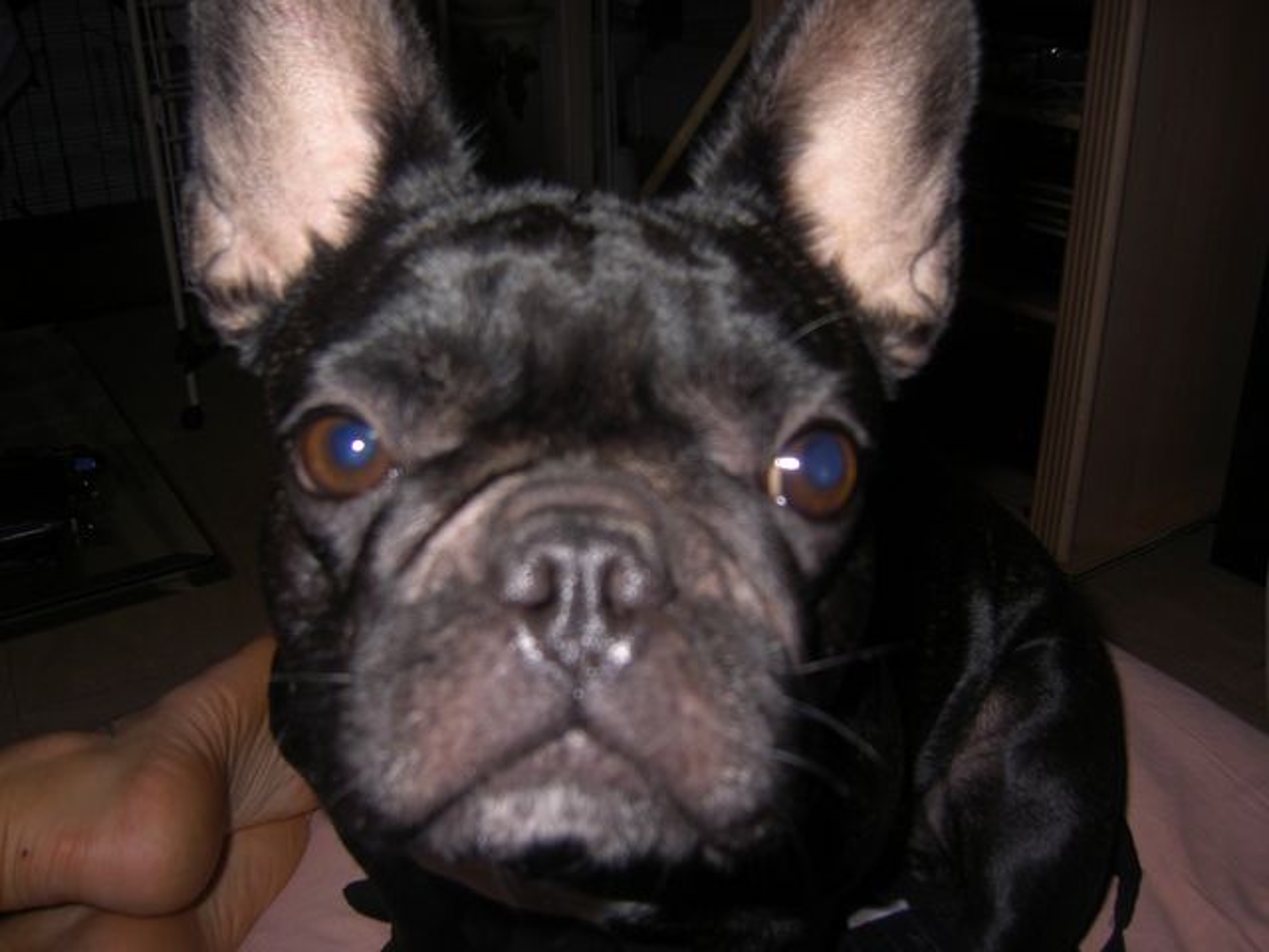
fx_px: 1246
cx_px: 634
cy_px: 476
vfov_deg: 41.8
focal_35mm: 34
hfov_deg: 54.0
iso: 50
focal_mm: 5.6
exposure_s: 1/60
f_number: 2.8
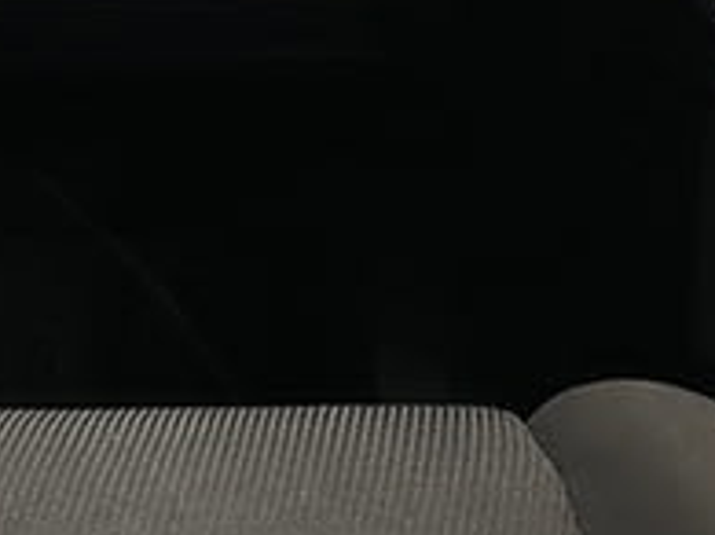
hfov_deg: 14.7
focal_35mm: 111
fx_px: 2291
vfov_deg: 12.4
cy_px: -383
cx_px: -693
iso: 250
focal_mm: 6.86
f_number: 1.78
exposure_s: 1/50
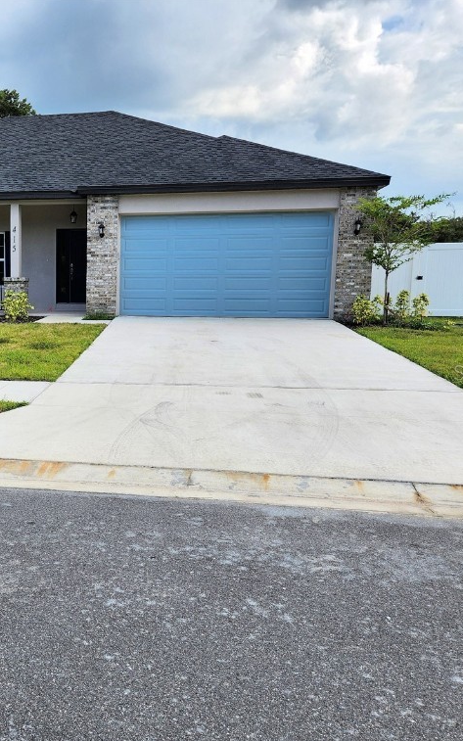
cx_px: 45
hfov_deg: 36.0
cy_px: 372
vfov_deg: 58.1
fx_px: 666
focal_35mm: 33
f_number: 1.8
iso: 20
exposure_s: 1/1108
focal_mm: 5.4
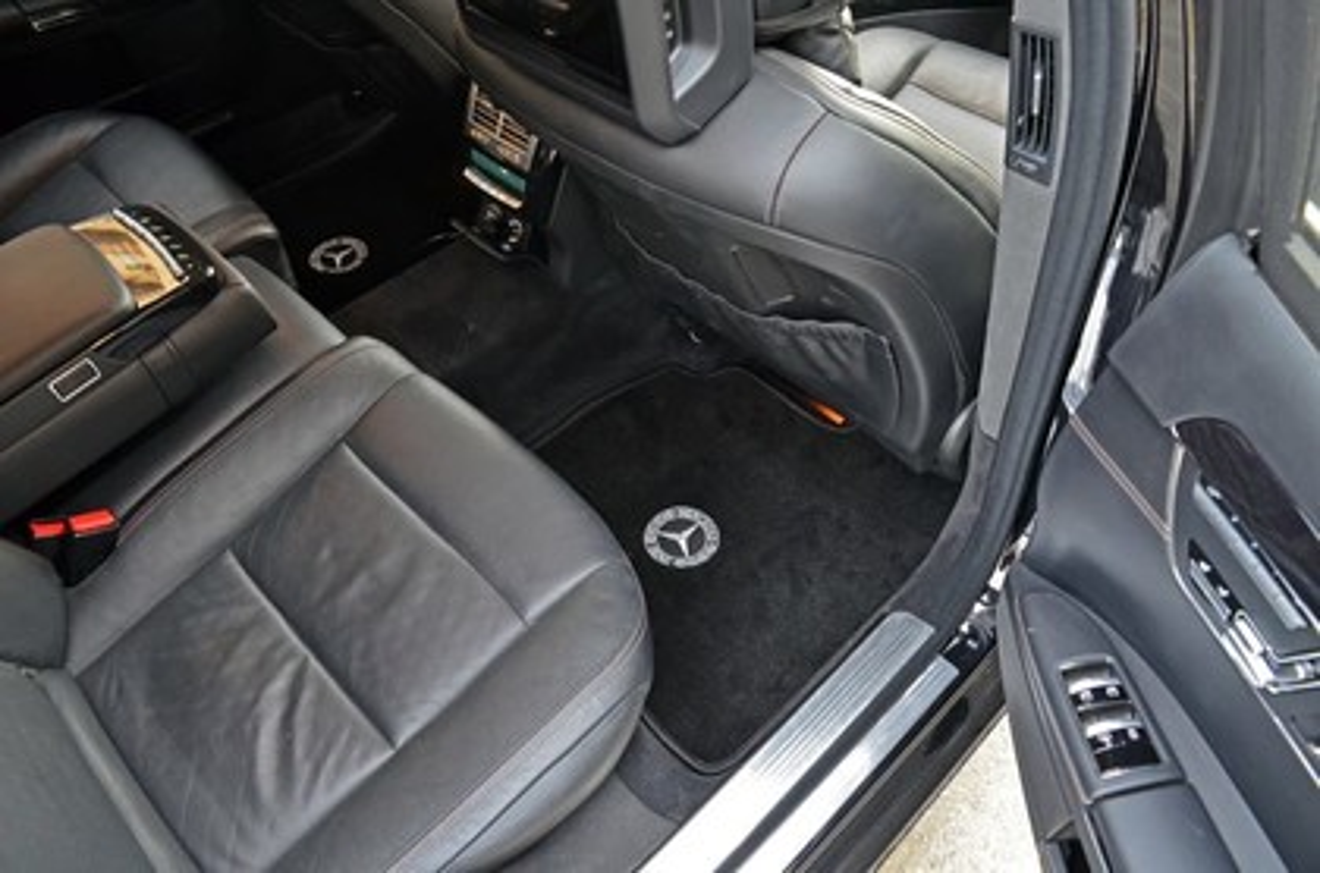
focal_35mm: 27
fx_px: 988
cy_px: 436
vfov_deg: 47.7
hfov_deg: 67.5
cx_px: 660
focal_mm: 18
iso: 800
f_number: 5.6
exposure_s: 1/8
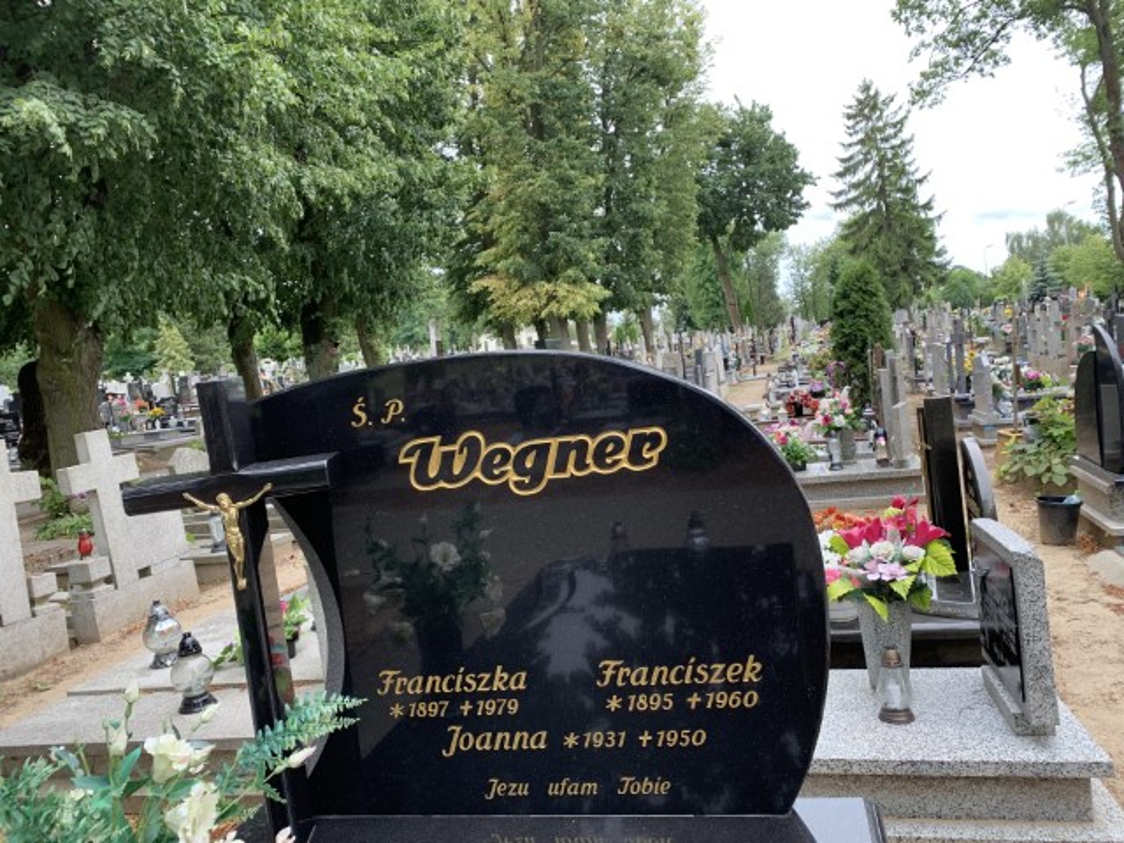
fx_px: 844
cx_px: 562
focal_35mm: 26
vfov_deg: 53.1
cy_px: 422
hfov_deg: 67.3
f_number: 1.8
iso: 25
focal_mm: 4.25
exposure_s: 1/159
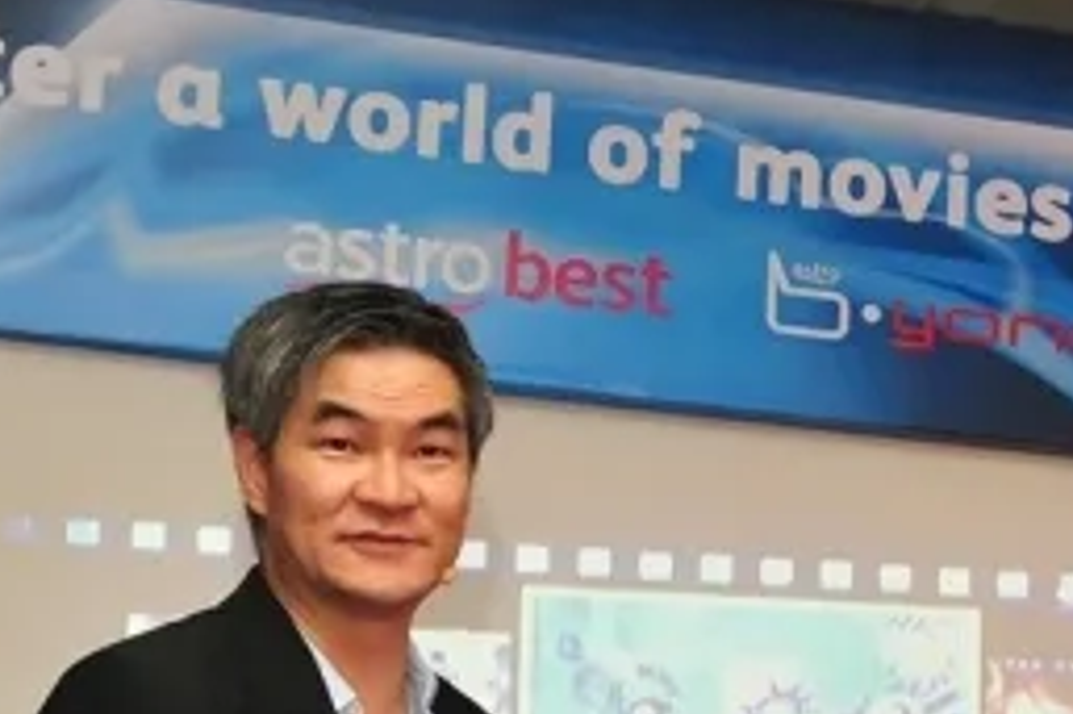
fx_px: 3336
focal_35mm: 112
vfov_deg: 12.0
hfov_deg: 17.7
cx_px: 1152
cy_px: 804
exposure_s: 1/100
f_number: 3.5
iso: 1000
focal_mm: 24
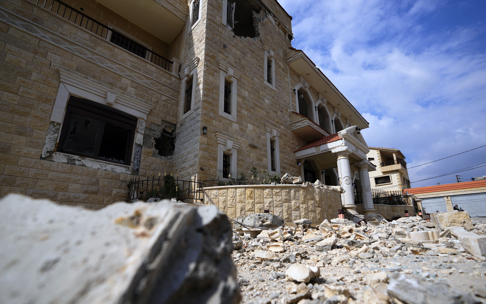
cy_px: 165
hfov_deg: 94.3
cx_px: 252
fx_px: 225
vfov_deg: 67.9
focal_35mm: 17
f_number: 4.5
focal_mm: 16
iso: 100
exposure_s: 1/2000
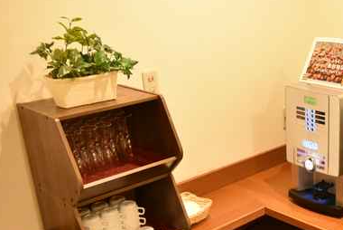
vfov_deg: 24.7
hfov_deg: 34.8
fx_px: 515
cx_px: 309
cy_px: 180
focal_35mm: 54
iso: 1600
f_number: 3.5
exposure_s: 1/30
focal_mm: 18
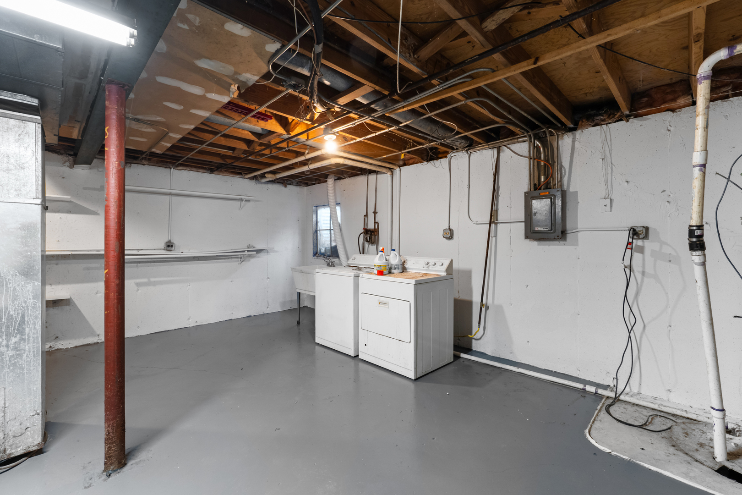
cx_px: 371
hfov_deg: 100.4
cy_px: 248
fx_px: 309
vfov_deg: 77.3
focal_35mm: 15
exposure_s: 3.2
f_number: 9
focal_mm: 10
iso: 250
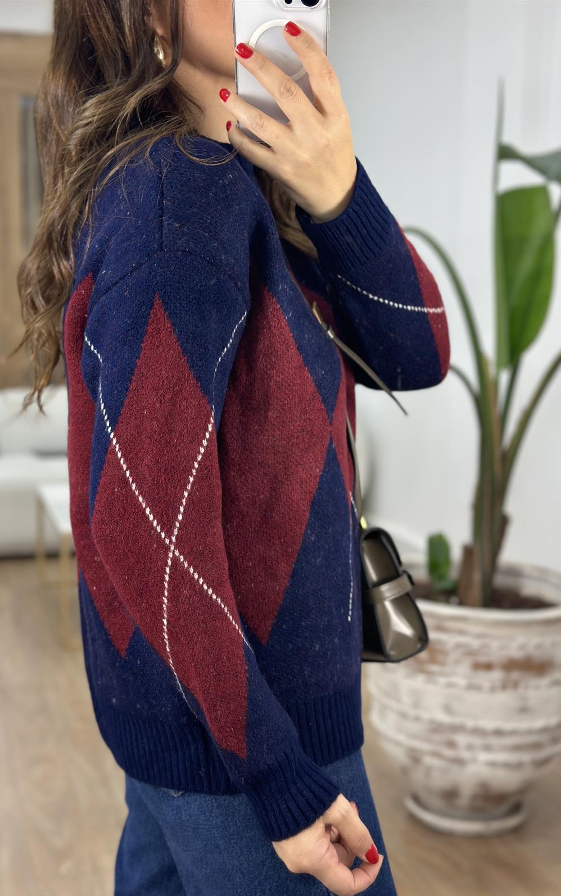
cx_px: 245
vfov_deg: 39.6
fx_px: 1247
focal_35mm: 51
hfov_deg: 25.3
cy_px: 449
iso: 80
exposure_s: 1/100
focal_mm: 6.86
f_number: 1.78
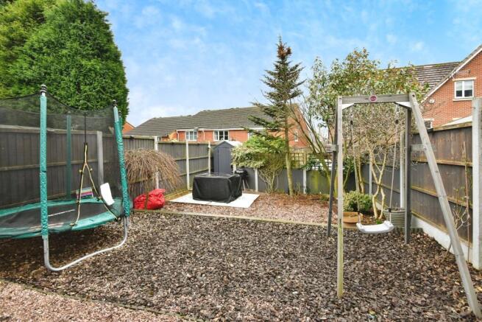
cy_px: 161
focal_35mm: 16
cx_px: 241
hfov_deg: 96.7
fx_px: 214
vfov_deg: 73.8
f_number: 6.3
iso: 640
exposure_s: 1/125
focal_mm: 16
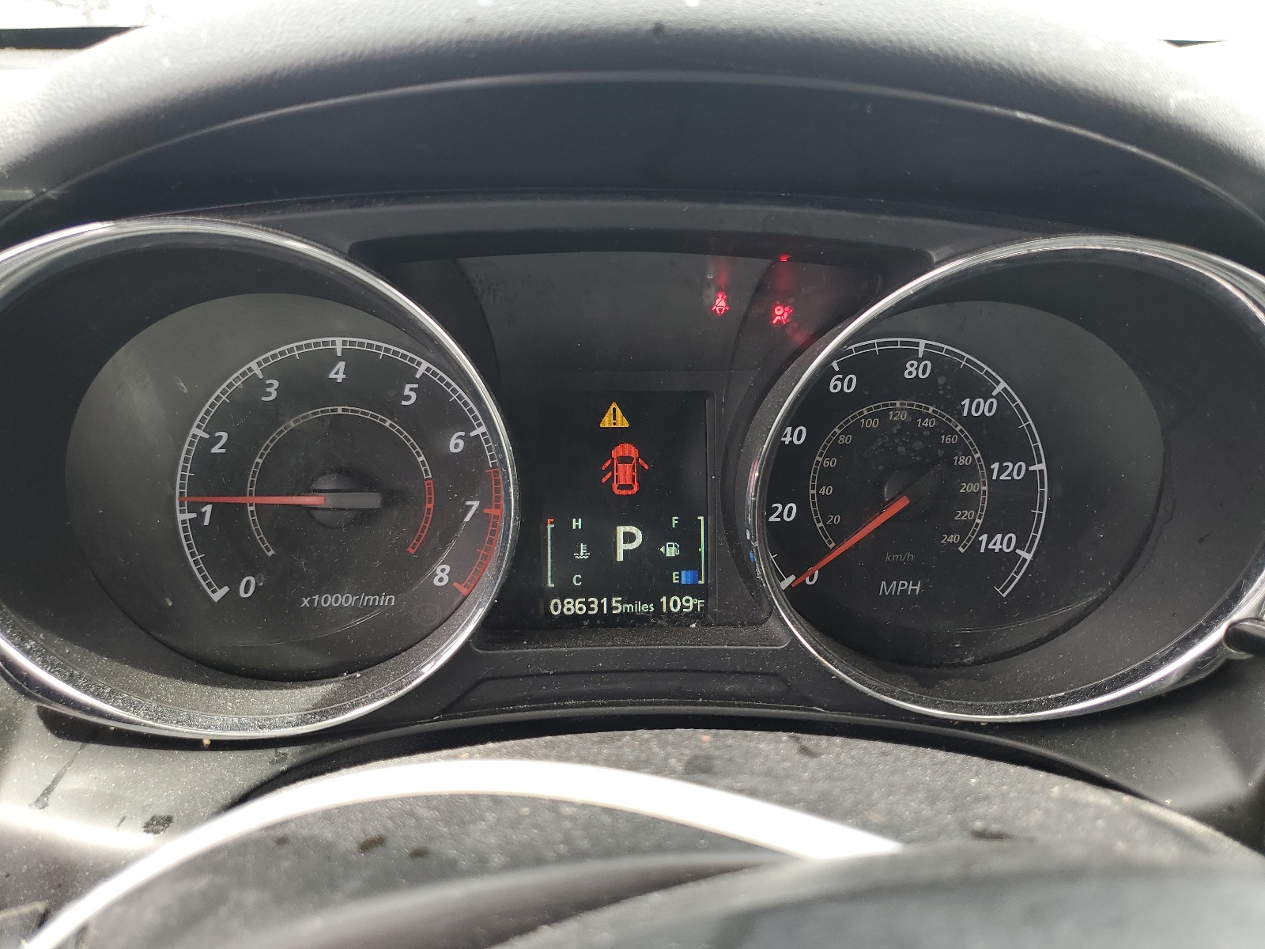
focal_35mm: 26
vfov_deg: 53.1
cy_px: 474
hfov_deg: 67.3
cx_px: 632
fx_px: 950
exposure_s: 1/145
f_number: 1.5
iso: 50
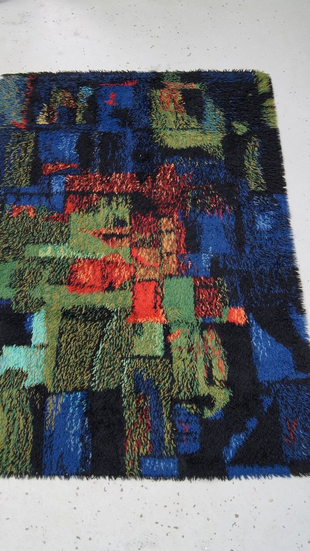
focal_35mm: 38
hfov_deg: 31.2
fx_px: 555
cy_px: 275
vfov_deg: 52.8
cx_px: 134
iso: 400
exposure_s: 1/10
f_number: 6.3
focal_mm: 24
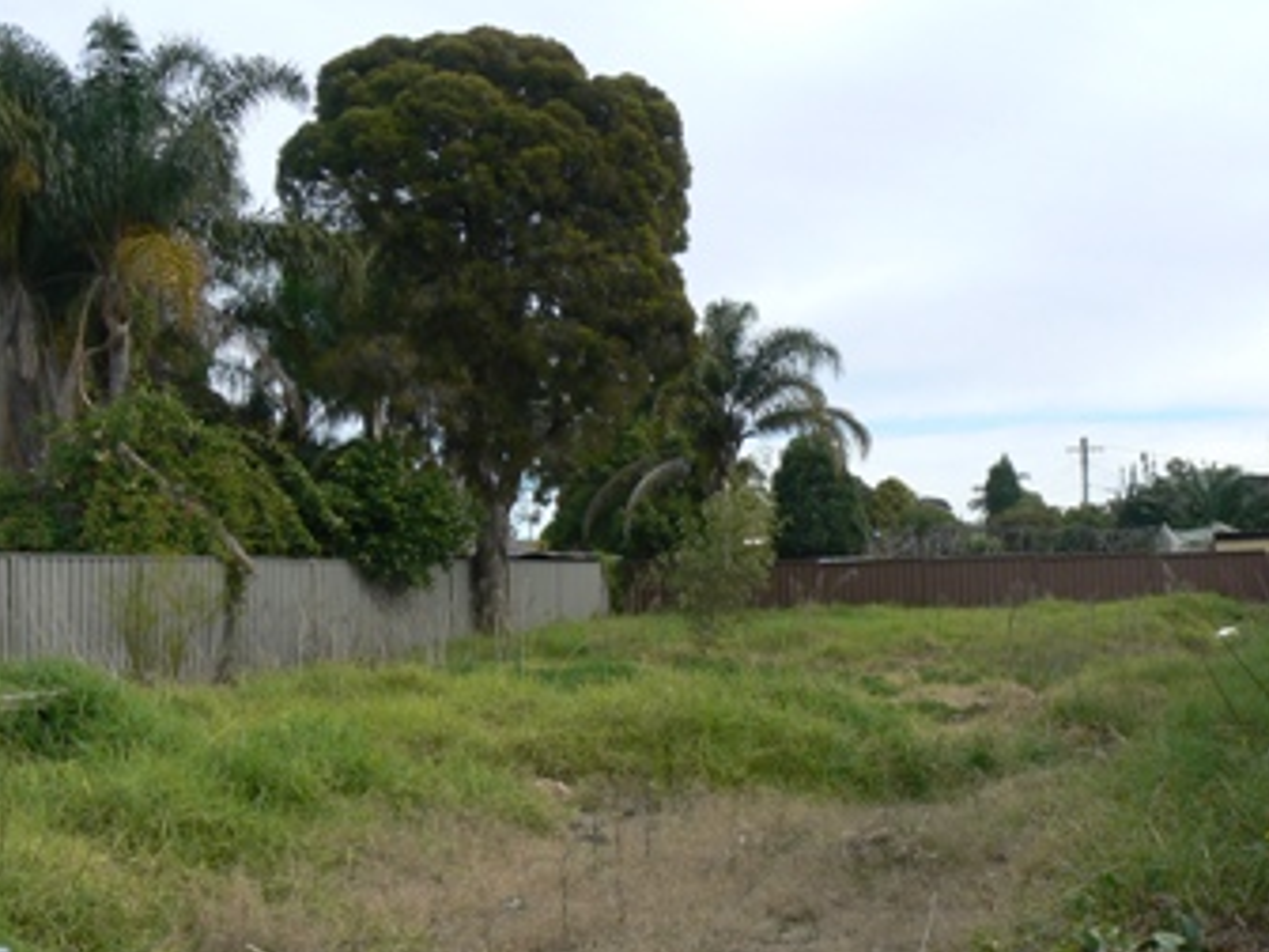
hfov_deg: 39.5
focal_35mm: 48
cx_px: 744
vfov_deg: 30.1
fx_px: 1760
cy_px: 593
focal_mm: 6
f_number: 5.6
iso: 80
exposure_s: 1/250
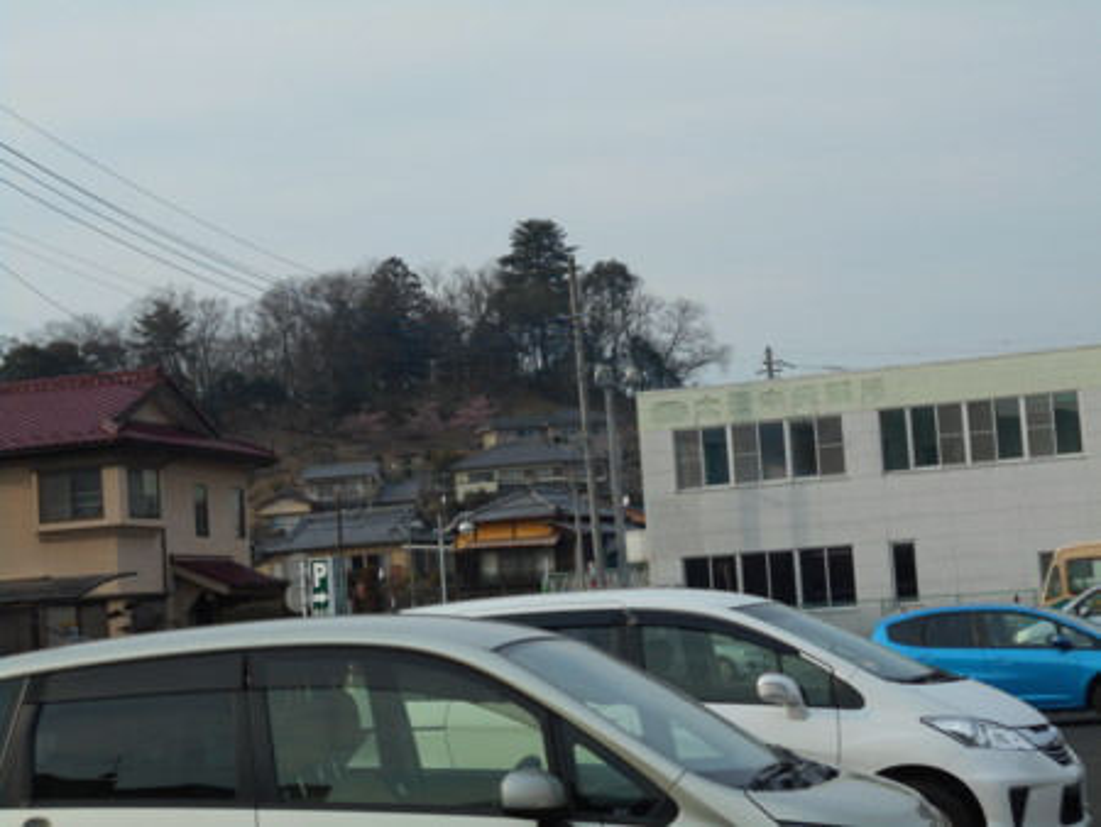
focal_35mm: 75
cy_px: 414
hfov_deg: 26.0
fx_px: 2387
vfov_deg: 19.7
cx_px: 550
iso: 80
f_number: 5.8
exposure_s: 1/400
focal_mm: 13.5
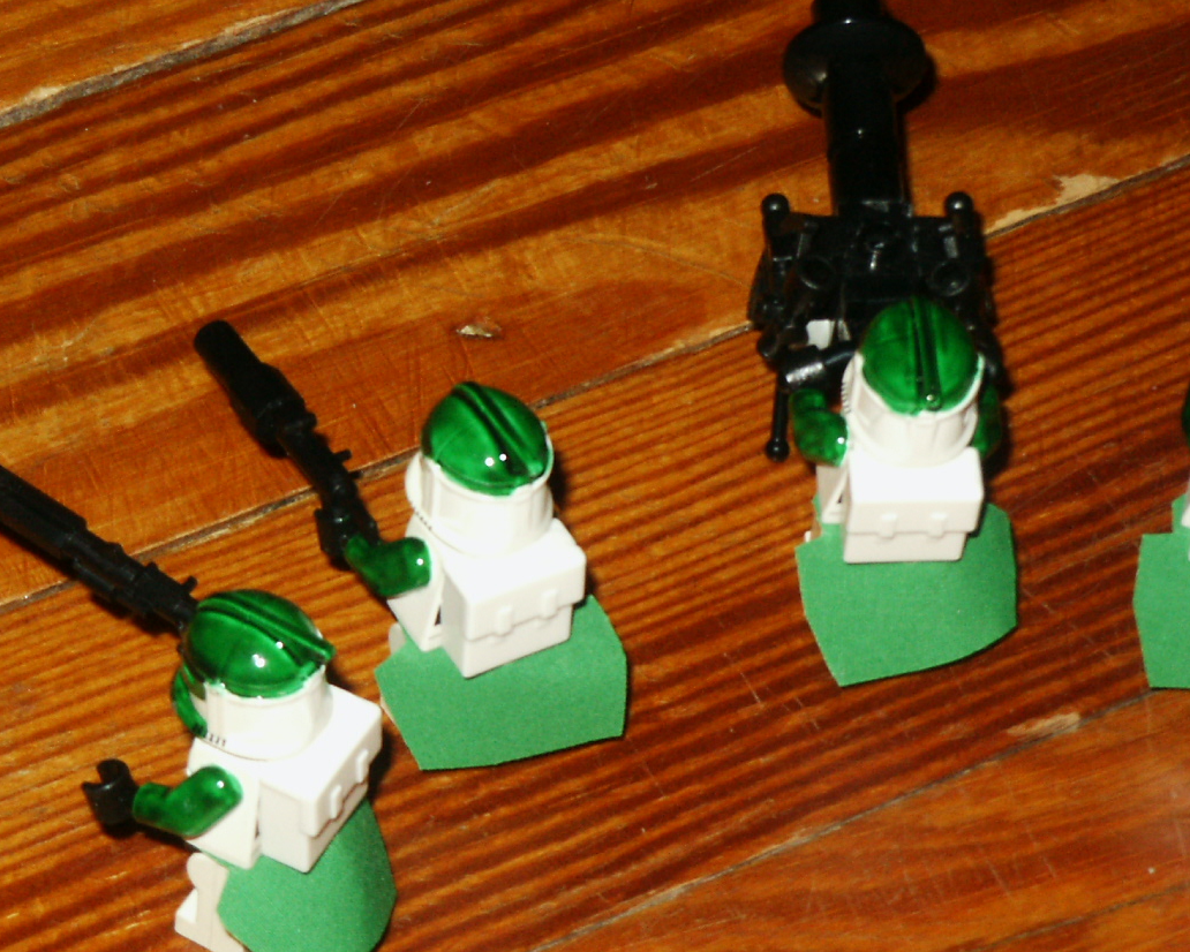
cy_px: 538
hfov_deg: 10.9
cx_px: 642
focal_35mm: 177
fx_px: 6235
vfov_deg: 8.7
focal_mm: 23.93
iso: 200
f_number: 8
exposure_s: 1/90
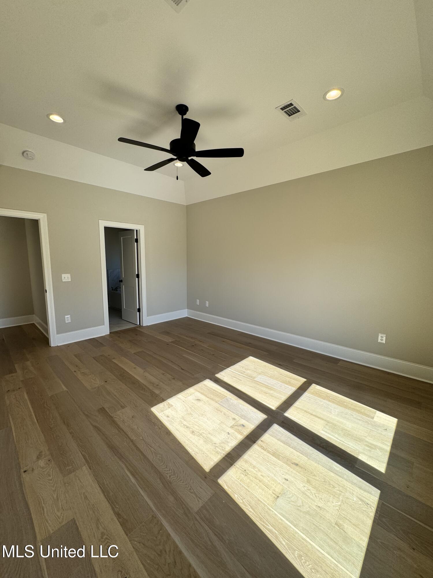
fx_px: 233
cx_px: 216
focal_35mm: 14
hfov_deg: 85.7
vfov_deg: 102.1
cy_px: 289
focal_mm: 2.22
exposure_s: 1/308
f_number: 2.2
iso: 40
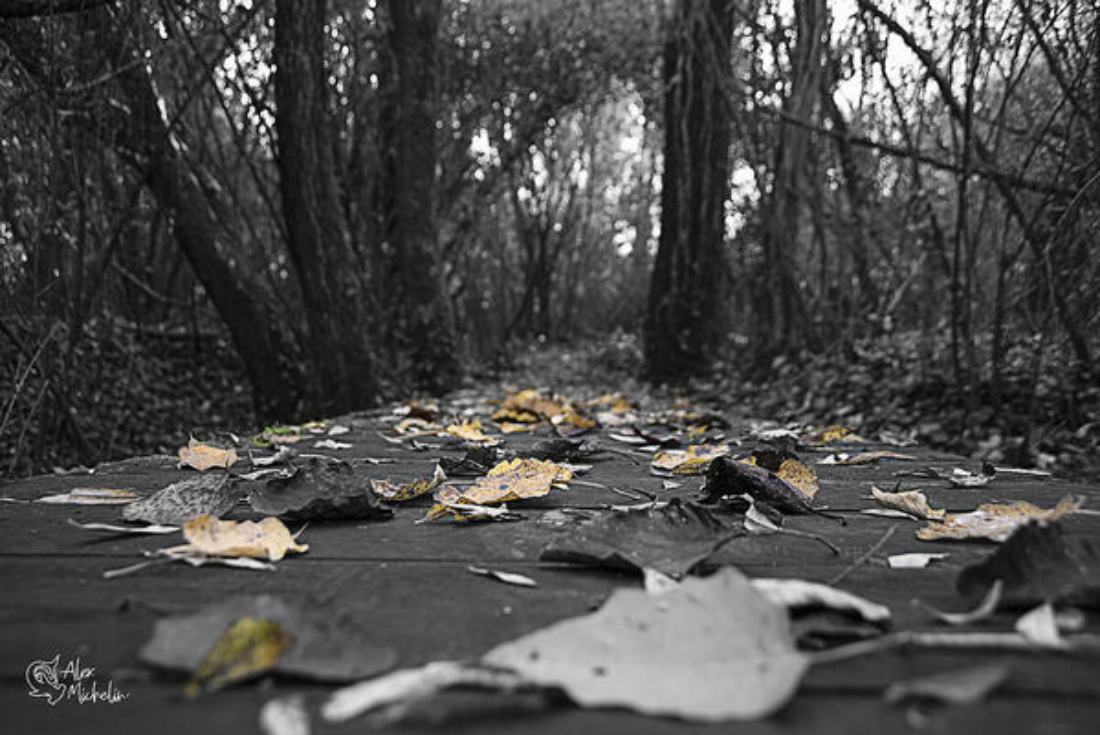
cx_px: 550
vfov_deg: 37.9
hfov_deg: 54.4
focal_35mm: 35
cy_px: 368
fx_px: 1070
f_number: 5.6
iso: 160
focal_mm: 35
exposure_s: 1/50
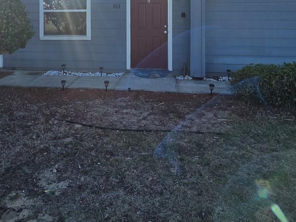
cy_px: 9
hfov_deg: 61.4
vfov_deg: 42.8
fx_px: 248
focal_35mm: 29
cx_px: 127
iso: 50
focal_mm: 2.2
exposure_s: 1/1571
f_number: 2.2
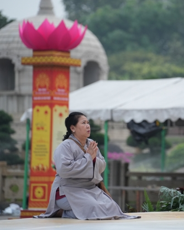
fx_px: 1347
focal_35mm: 198
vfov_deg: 9.8
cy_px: 111
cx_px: 153
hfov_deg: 7.8
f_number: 2.8
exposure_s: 1/1000
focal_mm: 135
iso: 2500
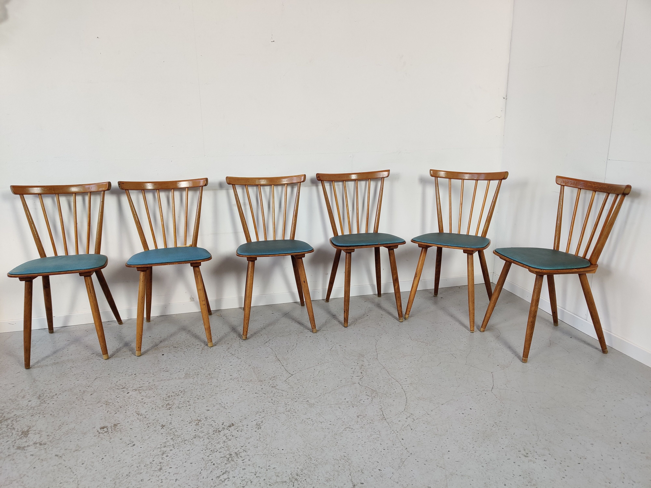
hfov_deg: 65.3
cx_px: 326
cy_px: 244
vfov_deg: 51.4
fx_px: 508
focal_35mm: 27
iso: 160
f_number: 1.65
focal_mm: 4.75
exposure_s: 1/100
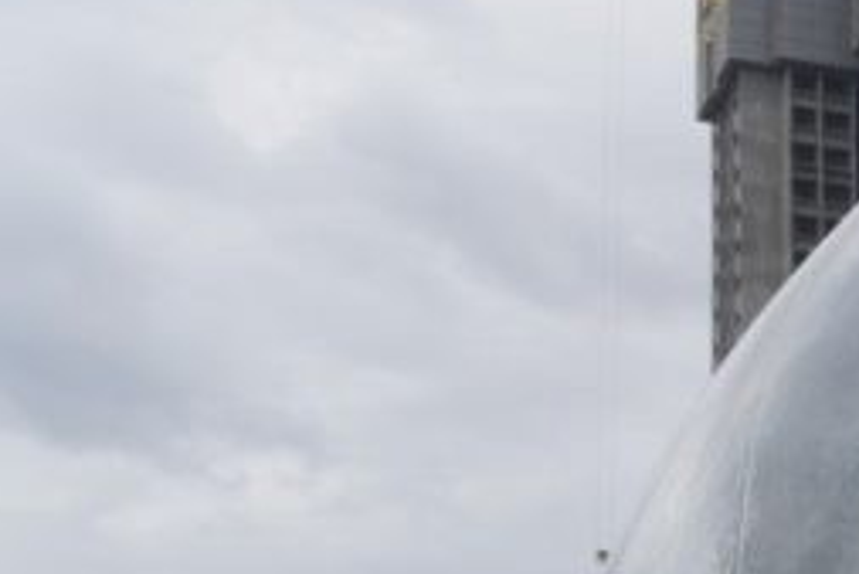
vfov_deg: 13.4
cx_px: 1711
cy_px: 841
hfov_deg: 16.3
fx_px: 2316
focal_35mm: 97
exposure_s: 1/500
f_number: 4.5
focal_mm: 16
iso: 100
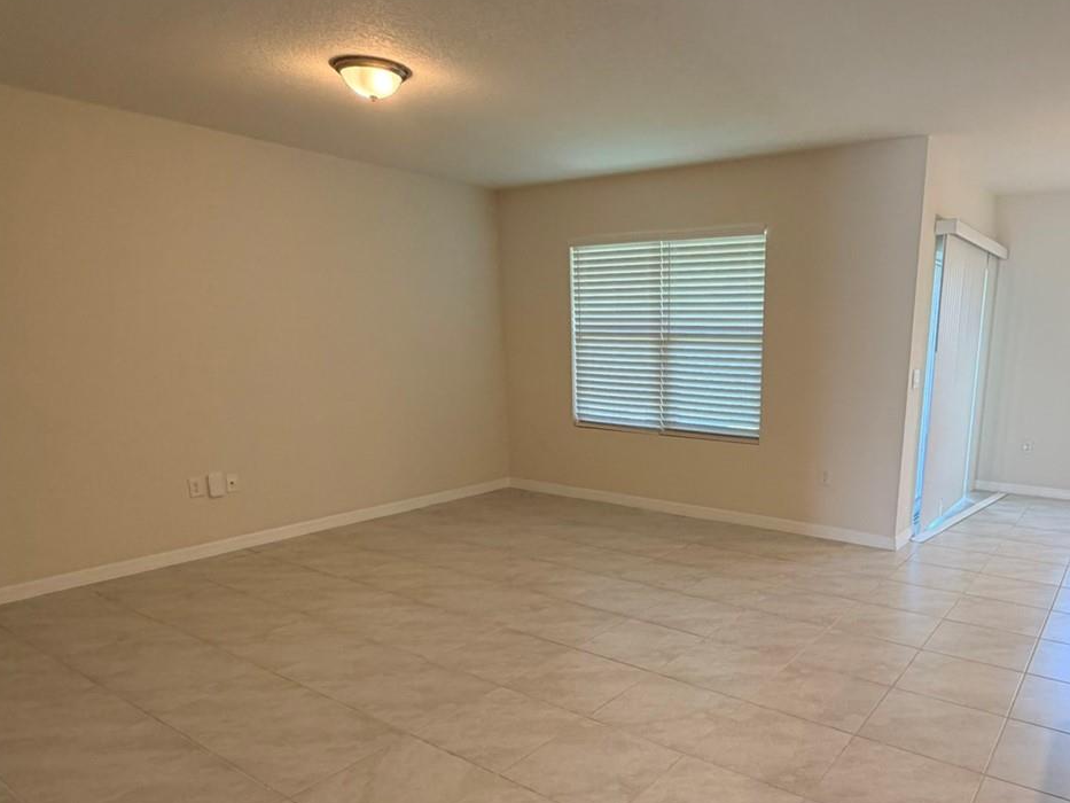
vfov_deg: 56.1
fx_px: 742
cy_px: 507
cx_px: 686
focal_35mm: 24
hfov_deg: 70.1
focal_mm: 2.22
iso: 200
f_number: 2.2
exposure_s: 1/120
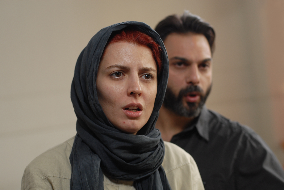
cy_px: 95
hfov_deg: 27.0
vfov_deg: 18.2
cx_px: 142
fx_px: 592
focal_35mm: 75
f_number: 2.5
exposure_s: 1/80
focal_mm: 50
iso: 200
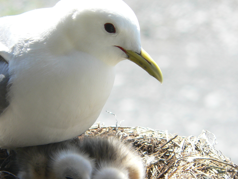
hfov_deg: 4.1
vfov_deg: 3.1
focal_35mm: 484
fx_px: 3328
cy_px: 101
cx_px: 66
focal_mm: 52.1
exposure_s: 1/200
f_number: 4
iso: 80
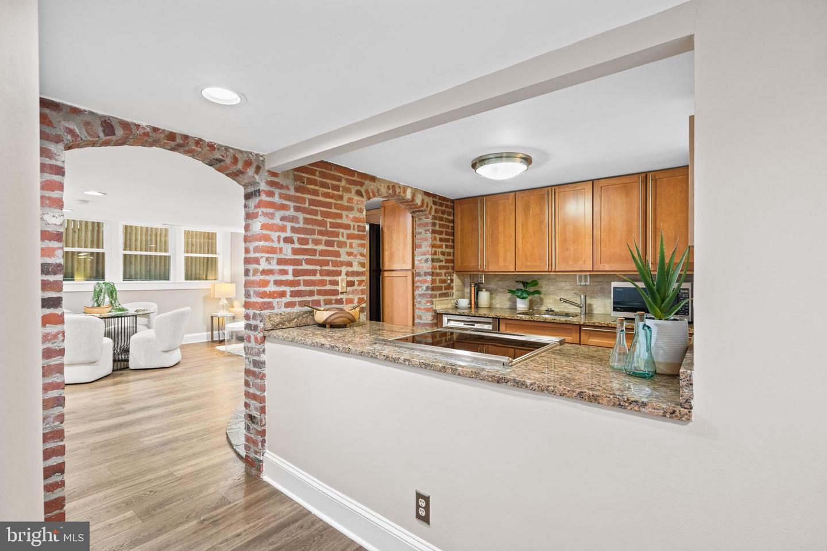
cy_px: 276
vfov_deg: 73.7
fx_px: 368
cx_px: 414
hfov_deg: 96.7
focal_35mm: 16
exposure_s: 1/1.25
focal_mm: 16
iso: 800
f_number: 5
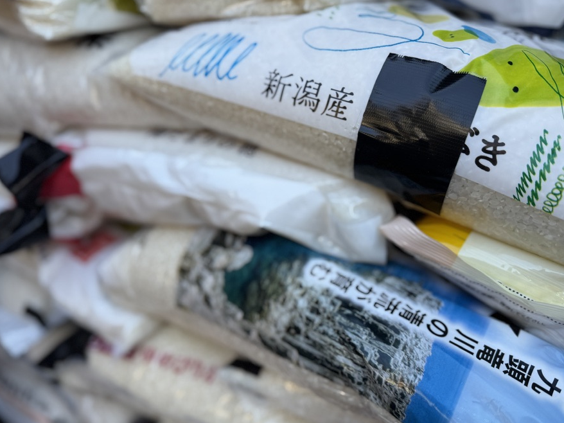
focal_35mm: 28
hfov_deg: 63.4
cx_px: 292
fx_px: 456
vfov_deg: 49.7
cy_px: 227
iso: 80
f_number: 1.78
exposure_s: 1/390
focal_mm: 6.76
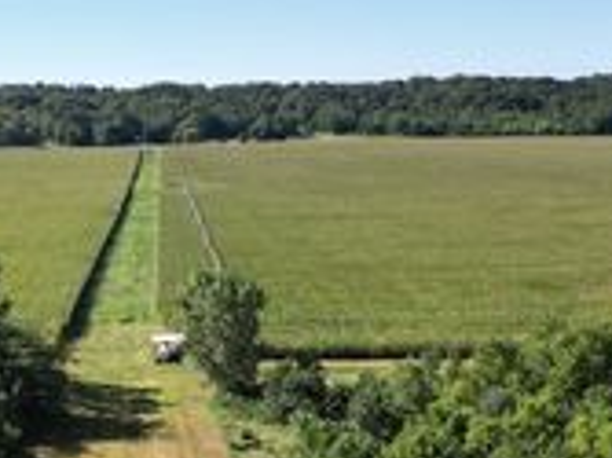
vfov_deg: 23.1
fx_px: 1095
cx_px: 108
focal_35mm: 62
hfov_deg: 30.3
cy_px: 405
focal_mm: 6.72
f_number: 1.7
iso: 100
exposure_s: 1/2000
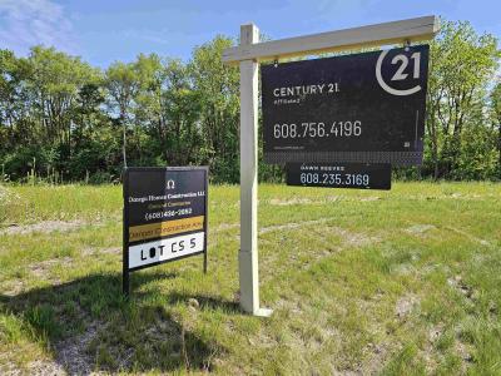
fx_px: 333
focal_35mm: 23
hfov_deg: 73.9
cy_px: 188
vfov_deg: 58.9
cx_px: 250
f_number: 1.7
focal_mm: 6.3
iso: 10
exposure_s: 1/273
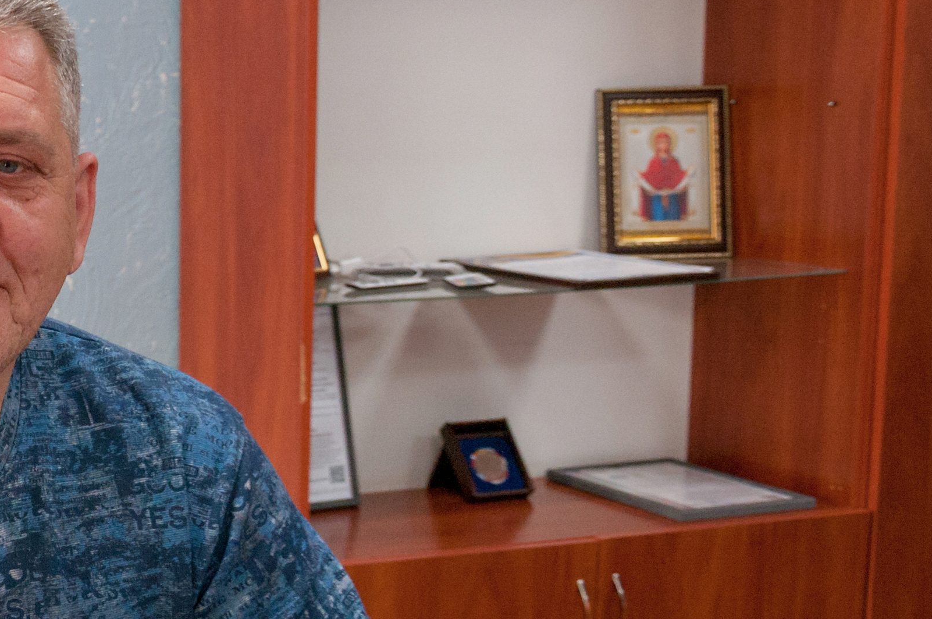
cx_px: -253
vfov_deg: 16.1
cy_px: 405
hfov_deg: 21.9
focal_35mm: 84
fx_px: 2181
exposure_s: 1/80
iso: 320
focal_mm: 21
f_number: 3.8
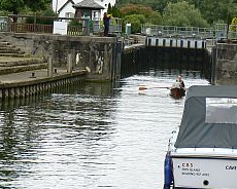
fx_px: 1242
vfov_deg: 8.7
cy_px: 67
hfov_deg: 10.9
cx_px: 170
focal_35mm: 177
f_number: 5.6
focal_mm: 19.9
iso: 80
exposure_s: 1/250
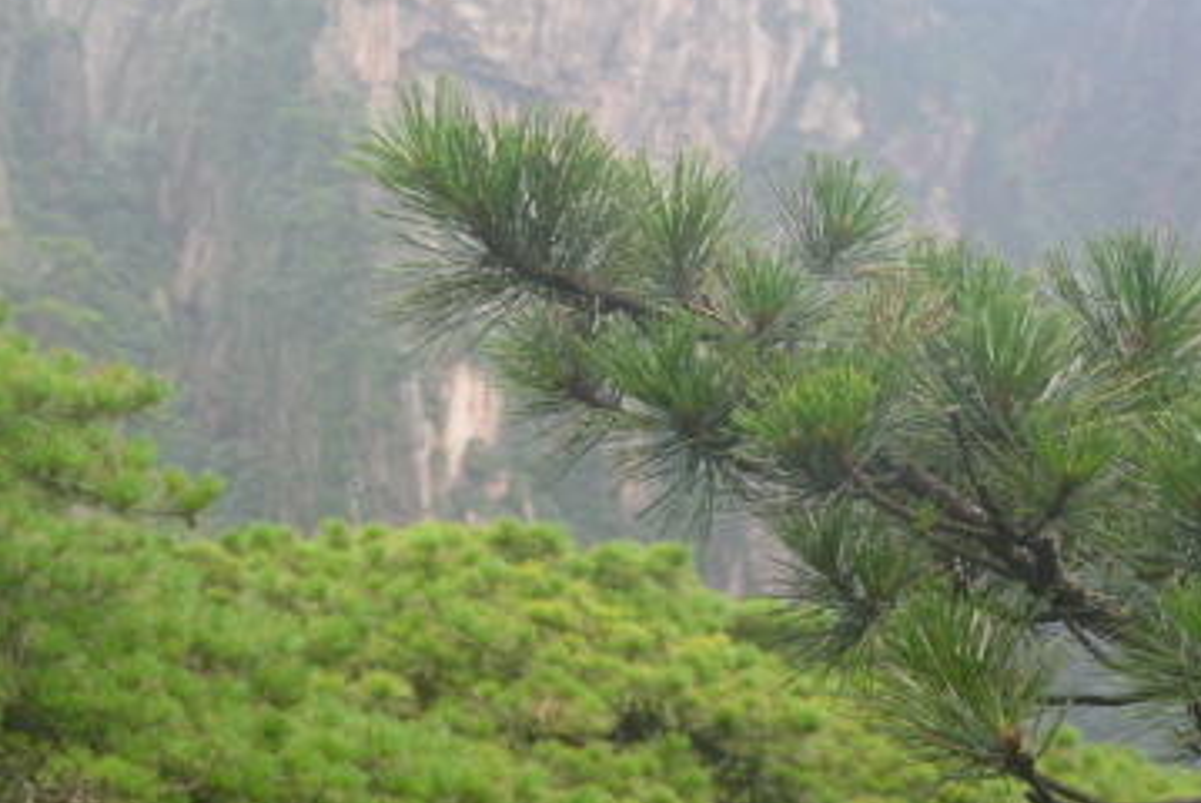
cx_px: -164
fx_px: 3138
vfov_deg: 14.6
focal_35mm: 94
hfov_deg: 20.5
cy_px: 315
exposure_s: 1/125
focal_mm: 22
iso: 320
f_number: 5.6
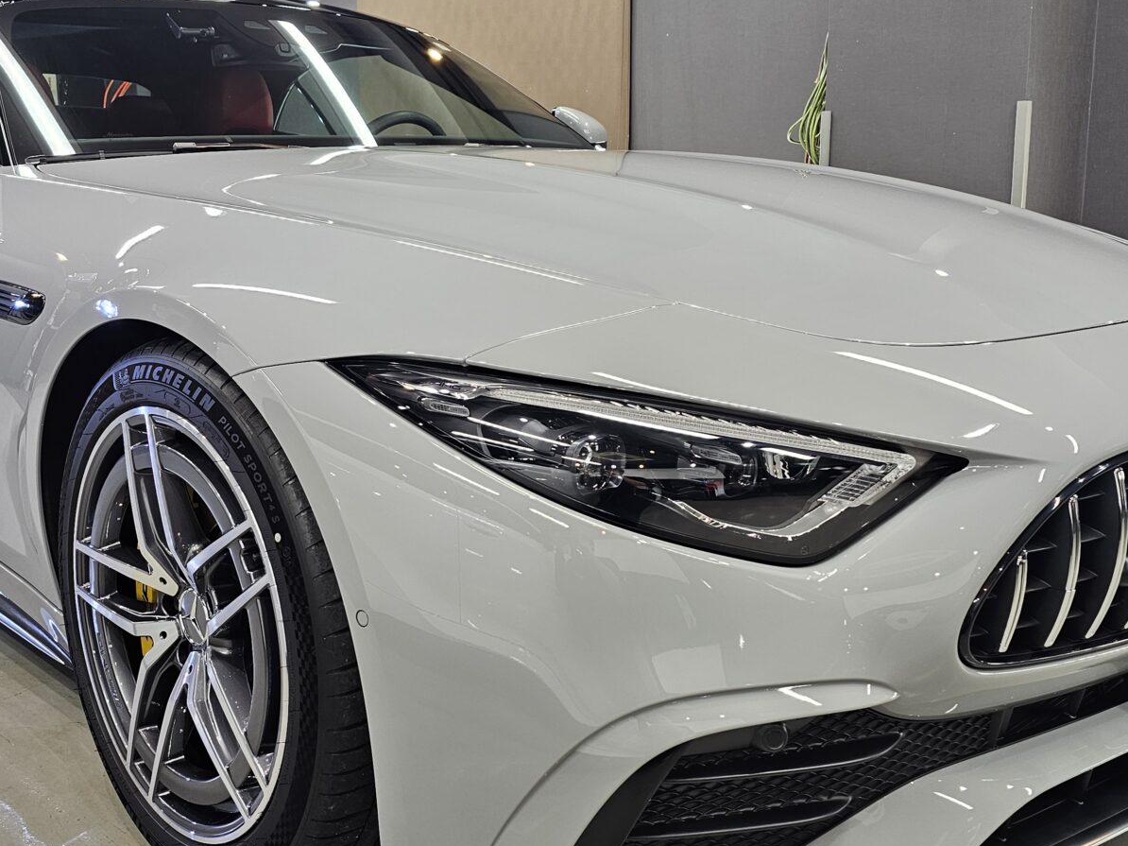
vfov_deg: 38.6
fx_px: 1205
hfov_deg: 50.1
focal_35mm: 37
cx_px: 530
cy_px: 373
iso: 160
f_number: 1.7
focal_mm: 6.3
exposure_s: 1/100
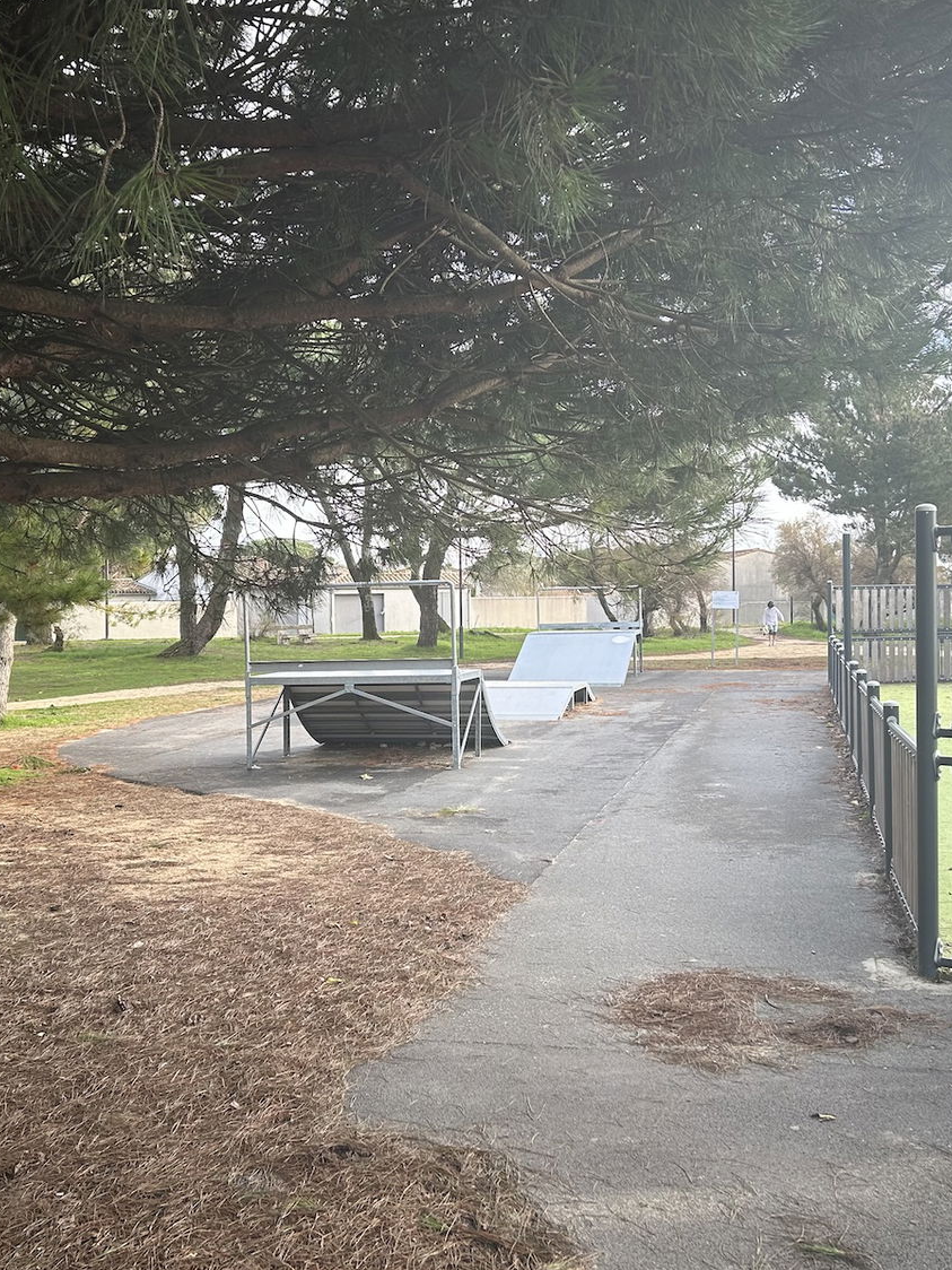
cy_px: 611
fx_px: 1357
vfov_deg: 50.1
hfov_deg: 38.6
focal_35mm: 37
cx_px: 422
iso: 50
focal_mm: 5.7
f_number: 1.5
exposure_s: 1/427
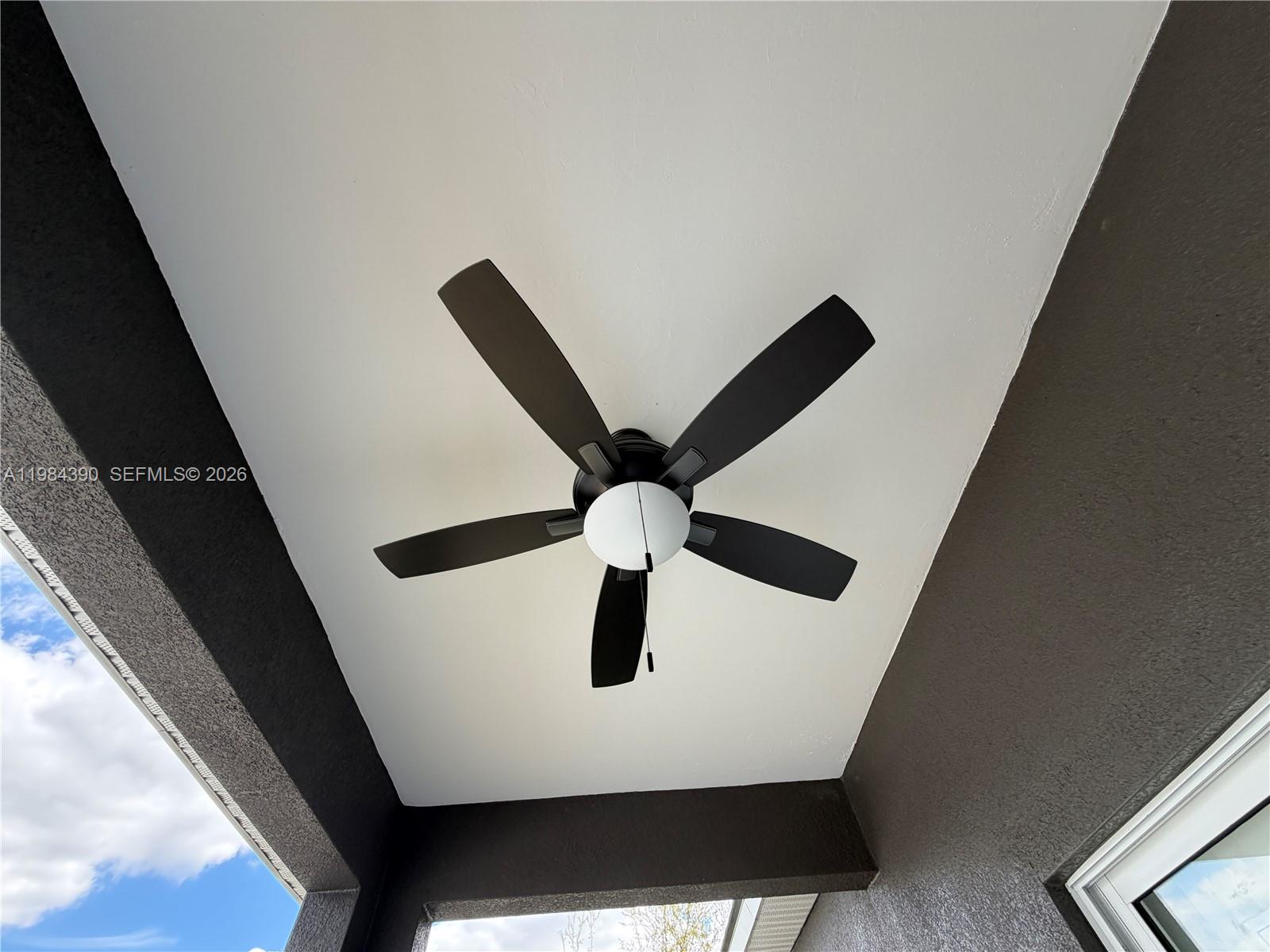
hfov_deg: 102.1
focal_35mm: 14
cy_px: 476
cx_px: 635
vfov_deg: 85.7
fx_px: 514
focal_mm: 2.22
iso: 50
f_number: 2.2
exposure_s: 1/220
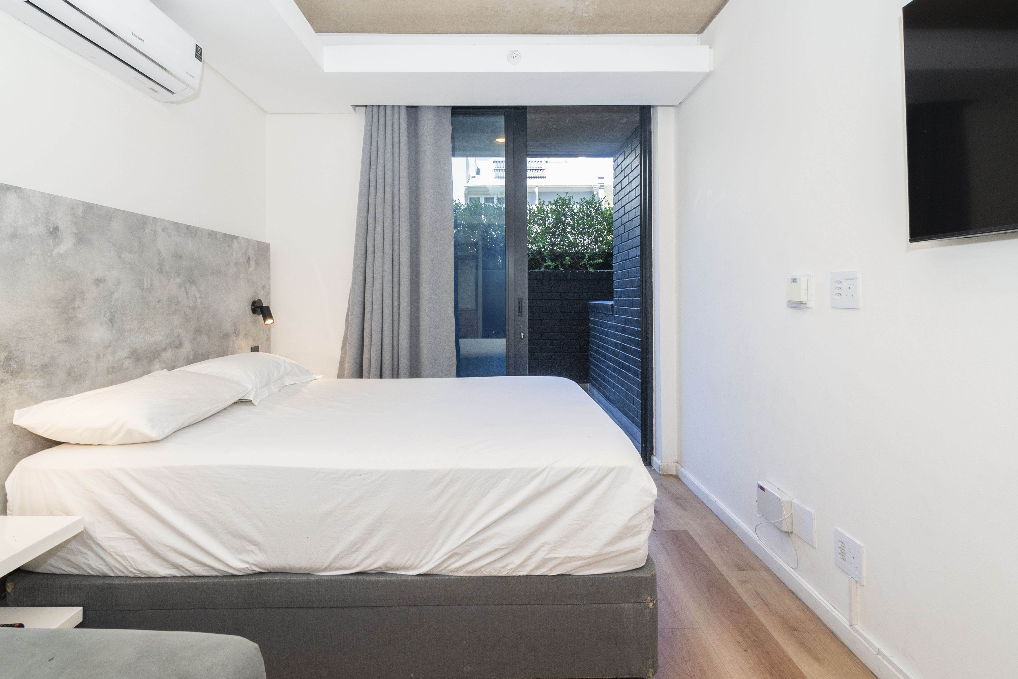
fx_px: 424
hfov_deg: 100.4
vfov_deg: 77.3
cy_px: 340
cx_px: 509
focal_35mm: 15
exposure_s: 1/50
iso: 500
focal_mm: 10
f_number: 11
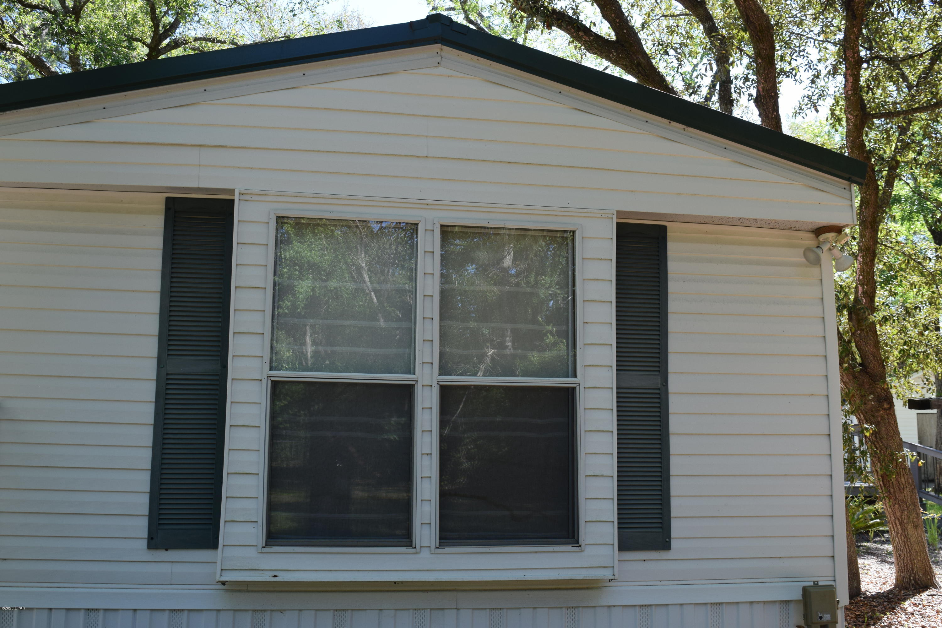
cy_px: 314
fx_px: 863
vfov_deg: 40.0
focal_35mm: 33
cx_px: 471
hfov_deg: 57.2
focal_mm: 22
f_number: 8
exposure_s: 1/250
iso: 400
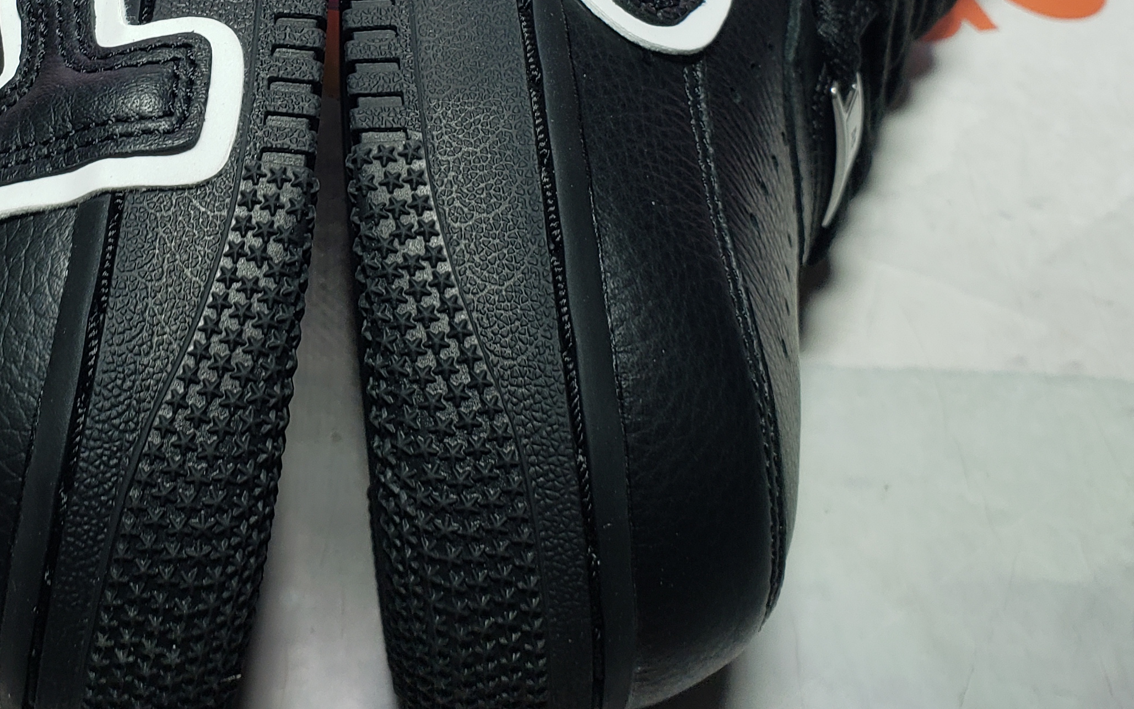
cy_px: 23
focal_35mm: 54
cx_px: 217
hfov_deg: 36.2
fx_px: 1669
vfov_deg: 23.1
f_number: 2.4
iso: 50
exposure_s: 1/138
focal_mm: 4.3
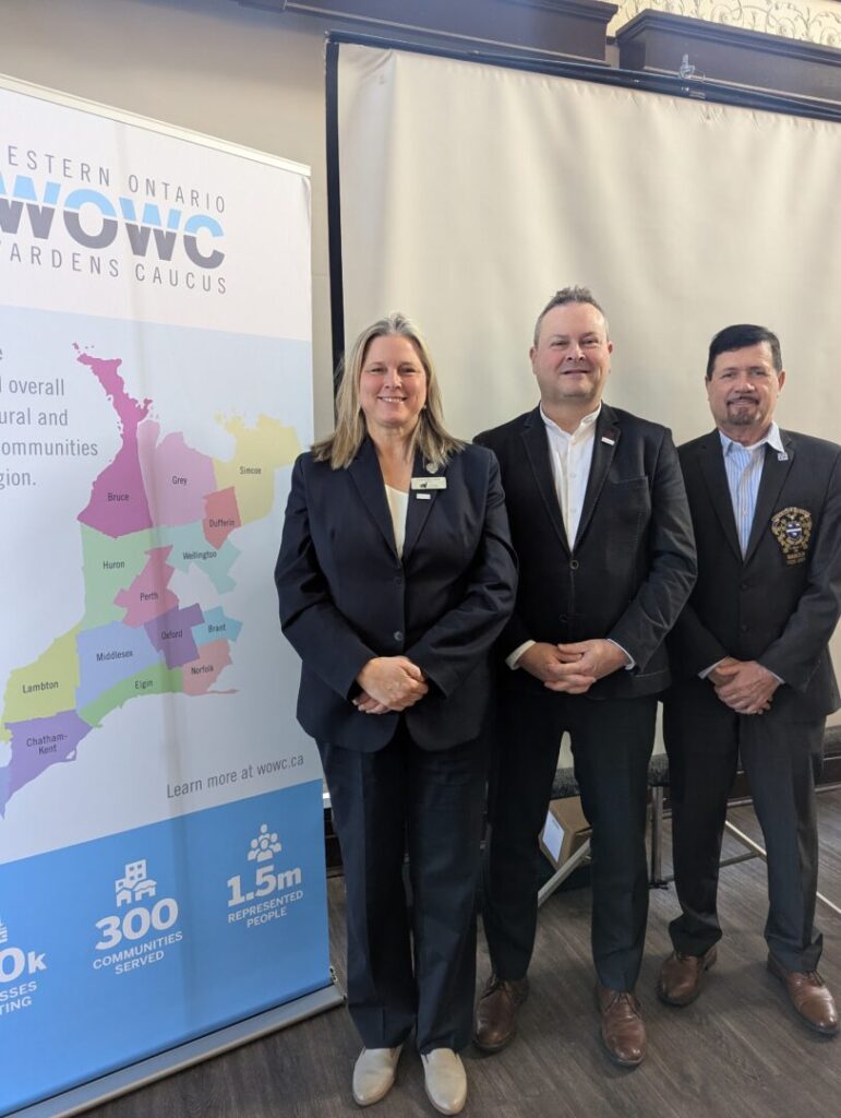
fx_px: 776
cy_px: 559
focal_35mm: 24
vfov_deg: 71.5
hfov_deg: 56.9
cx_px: 420
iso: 384
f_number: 1.85
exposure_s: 1/195
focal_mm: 6.81
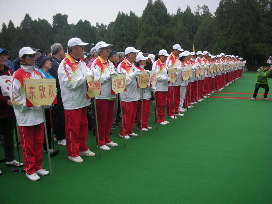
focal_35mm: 35
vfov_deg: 40.7
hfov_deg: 52.6
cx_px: 136
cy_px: 102
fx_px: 275
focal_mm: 5.8
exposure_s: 1/163
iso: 50
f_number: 2.8
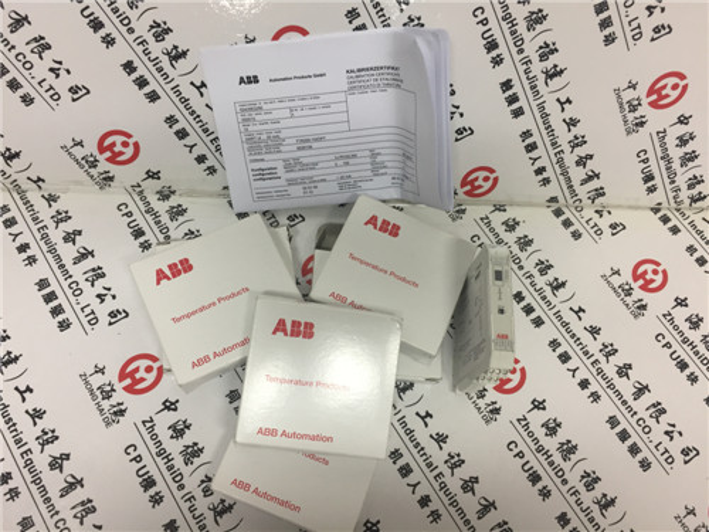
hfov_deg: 61.7
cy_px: 266
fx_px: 594
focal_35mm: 29
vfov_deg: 48.2
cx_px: 354
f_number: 2.2
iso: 80
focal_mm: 4.15
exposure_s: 1/33
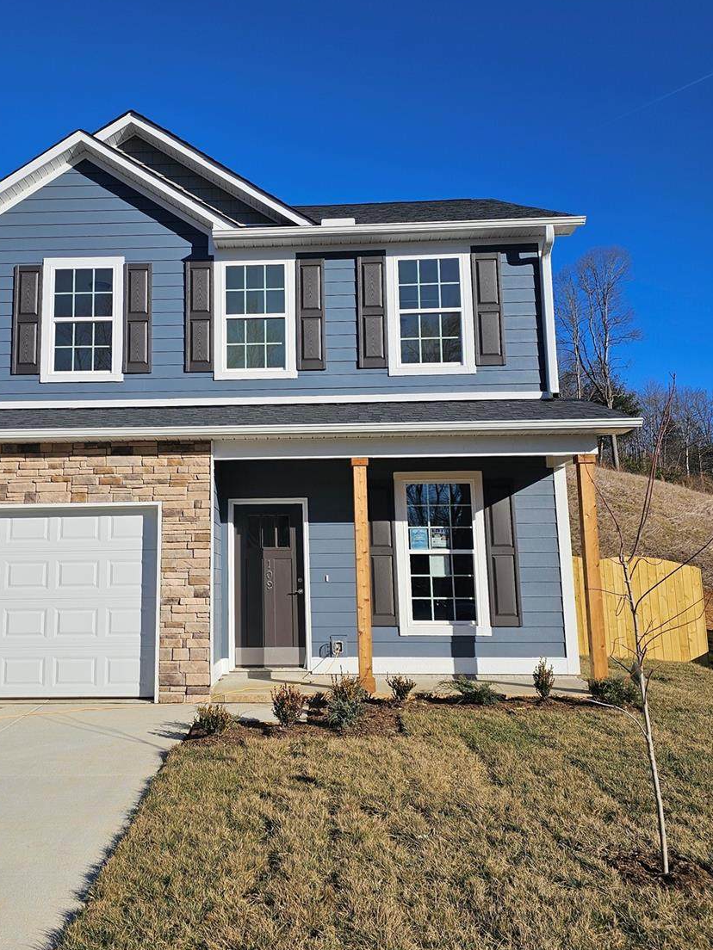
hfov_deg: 43.7
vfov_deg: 56.7
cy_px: 429
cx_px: 250
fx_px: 879
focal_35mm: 32
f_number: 1.7
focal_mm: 6.3
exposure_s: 1/1593
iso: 12
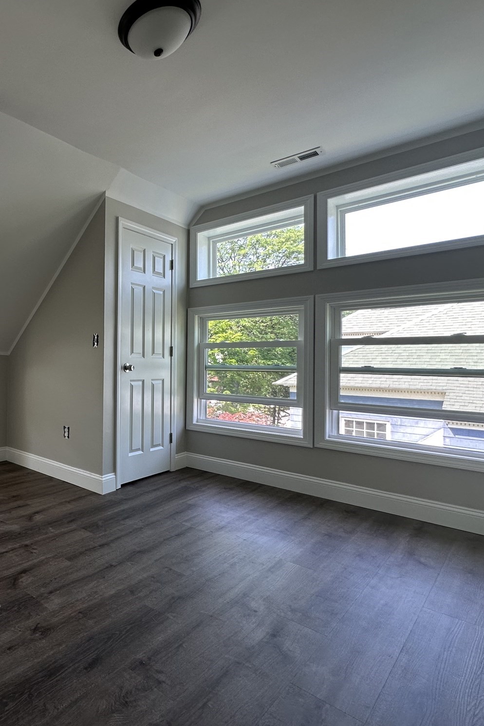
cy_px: 355
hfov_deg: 52.1
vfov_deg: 84.0
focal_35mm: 20
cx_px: 23
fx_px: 403
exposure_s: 1/99
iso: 64
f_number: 2.2
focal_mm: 2.22
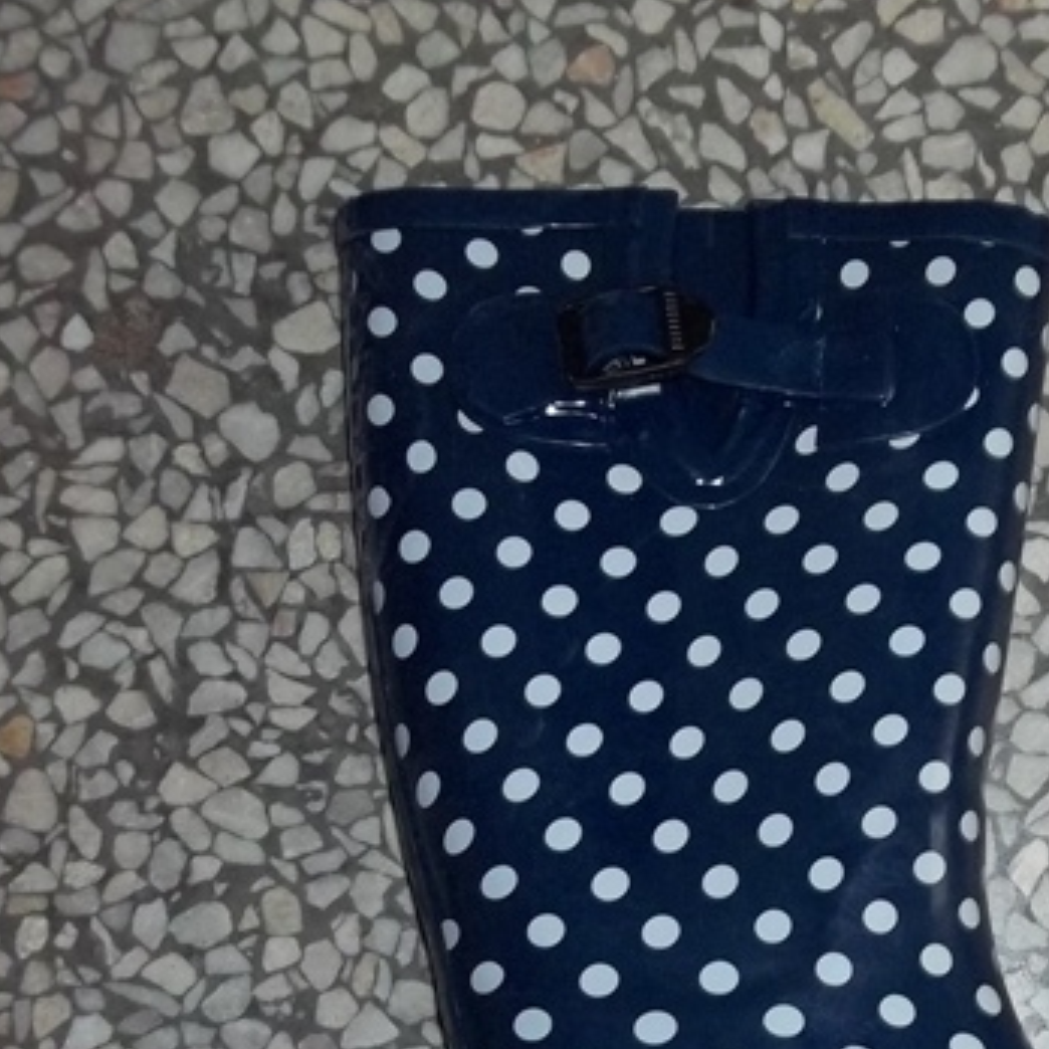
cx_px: 874
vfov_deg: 26.0
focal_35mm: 65
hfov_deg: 25.9
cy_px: 859
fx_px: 2229
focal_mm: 5.7
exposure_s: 1/30
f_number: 2.9
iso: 160
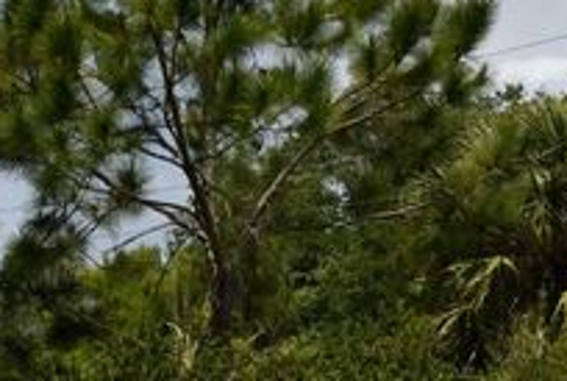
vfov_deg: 8.3
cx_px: -214
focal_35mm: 163
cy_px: 531
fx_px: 2573
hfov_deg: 12.1
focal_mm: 26
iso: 100
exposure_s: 1/400
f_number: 10
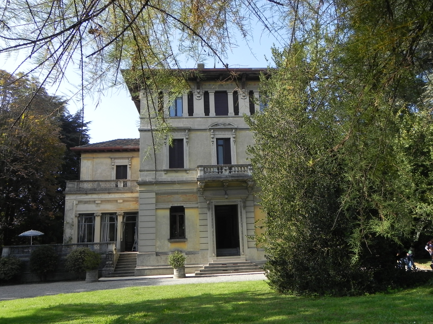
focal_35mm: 29
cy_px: 162
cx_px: 216
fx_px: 363
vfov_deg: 48.2
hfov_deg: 61.7
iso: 160
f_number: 5.6
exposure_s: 1/224
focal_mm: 5.2
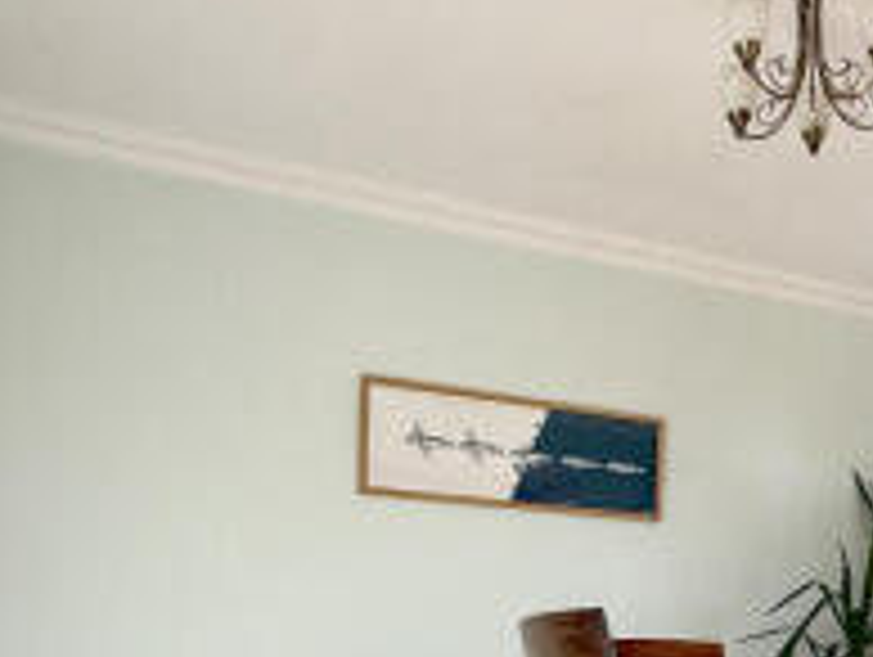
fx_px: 1061
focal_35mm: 42
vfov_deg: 30.9
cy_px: 713
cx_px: 727
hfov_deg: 42.3
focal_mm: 2.22
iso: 64
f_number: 2.2
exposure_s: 1/197
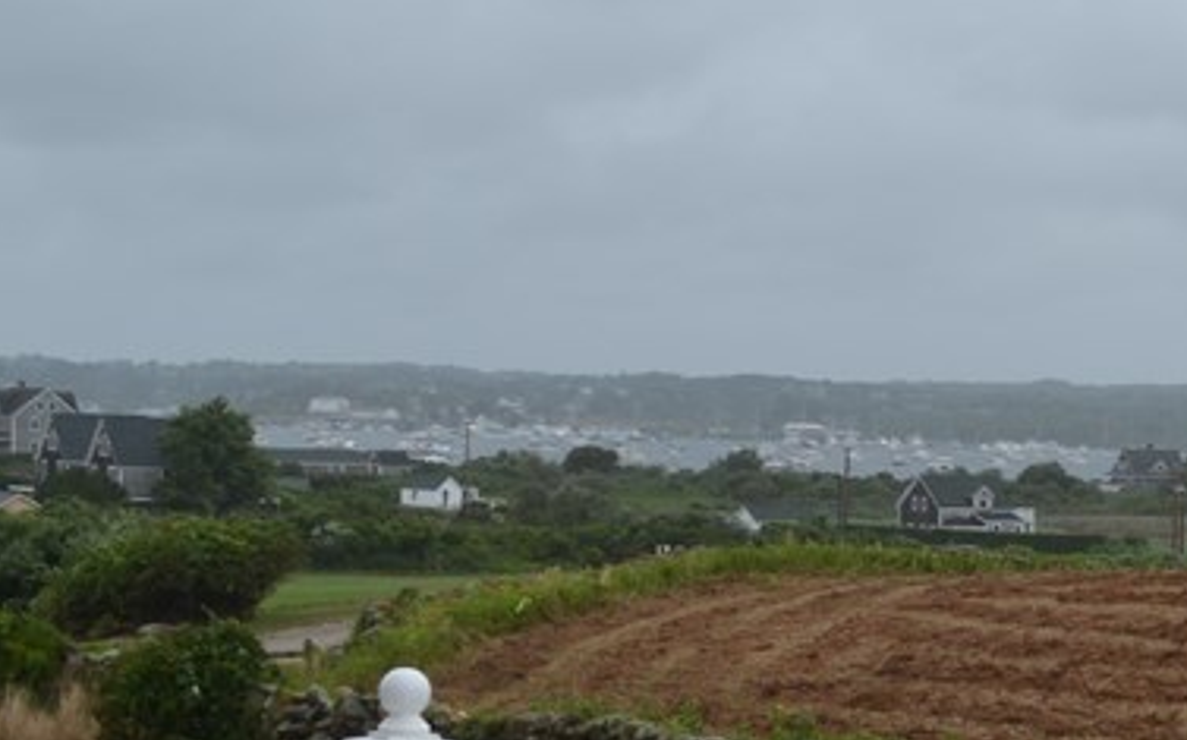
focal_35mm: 97
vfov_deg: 13.4
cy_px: 601
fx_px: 3136
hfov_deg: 20.4
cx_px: 1332
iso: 100
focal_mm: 22
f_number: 7.1
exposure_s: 1/200
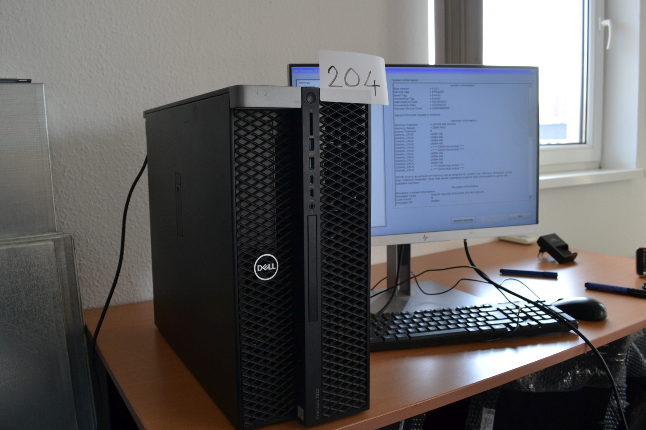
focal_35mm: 29
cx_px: 307
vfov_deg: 44.9
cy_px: 209
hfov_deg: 63.6
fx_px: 520
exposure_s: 1/100
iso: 400
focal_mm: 18
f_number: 5.6
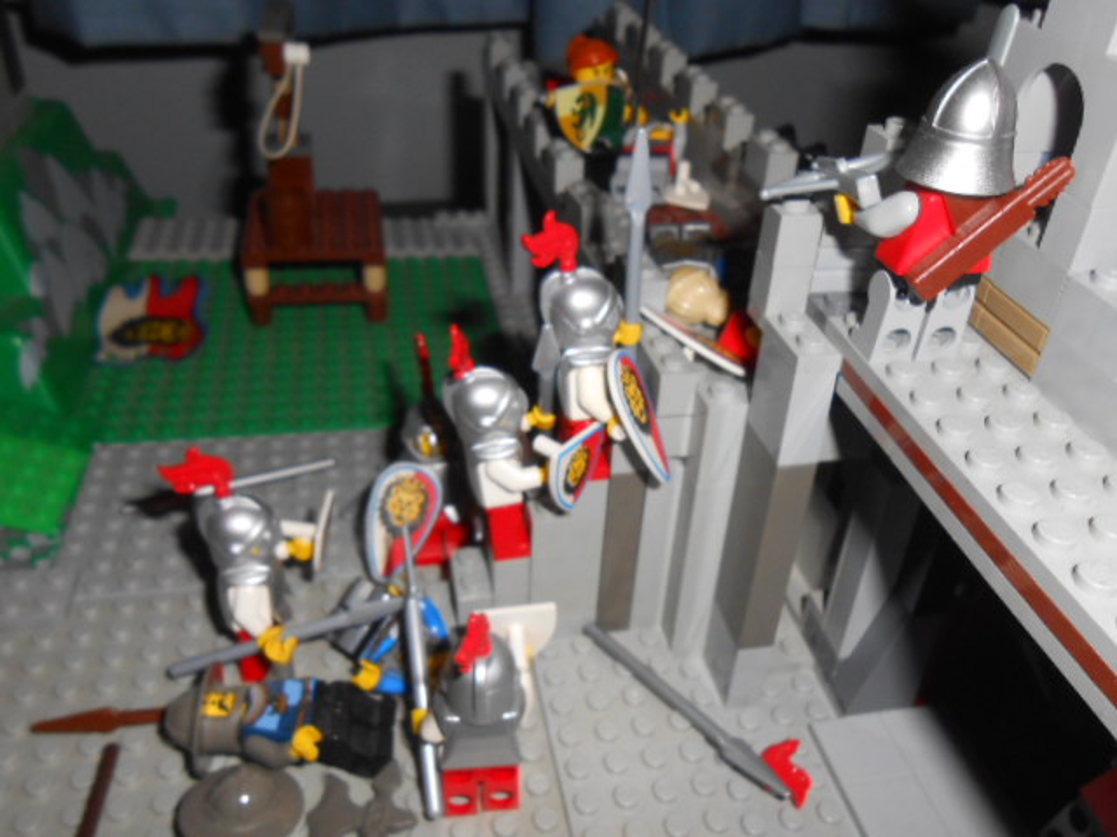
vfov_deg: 46.8
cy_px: 418
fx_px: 968
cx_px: 558
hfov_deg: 60.0
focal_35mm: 30
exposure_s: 1/25
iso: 200
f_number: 11.9
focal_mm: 5.3
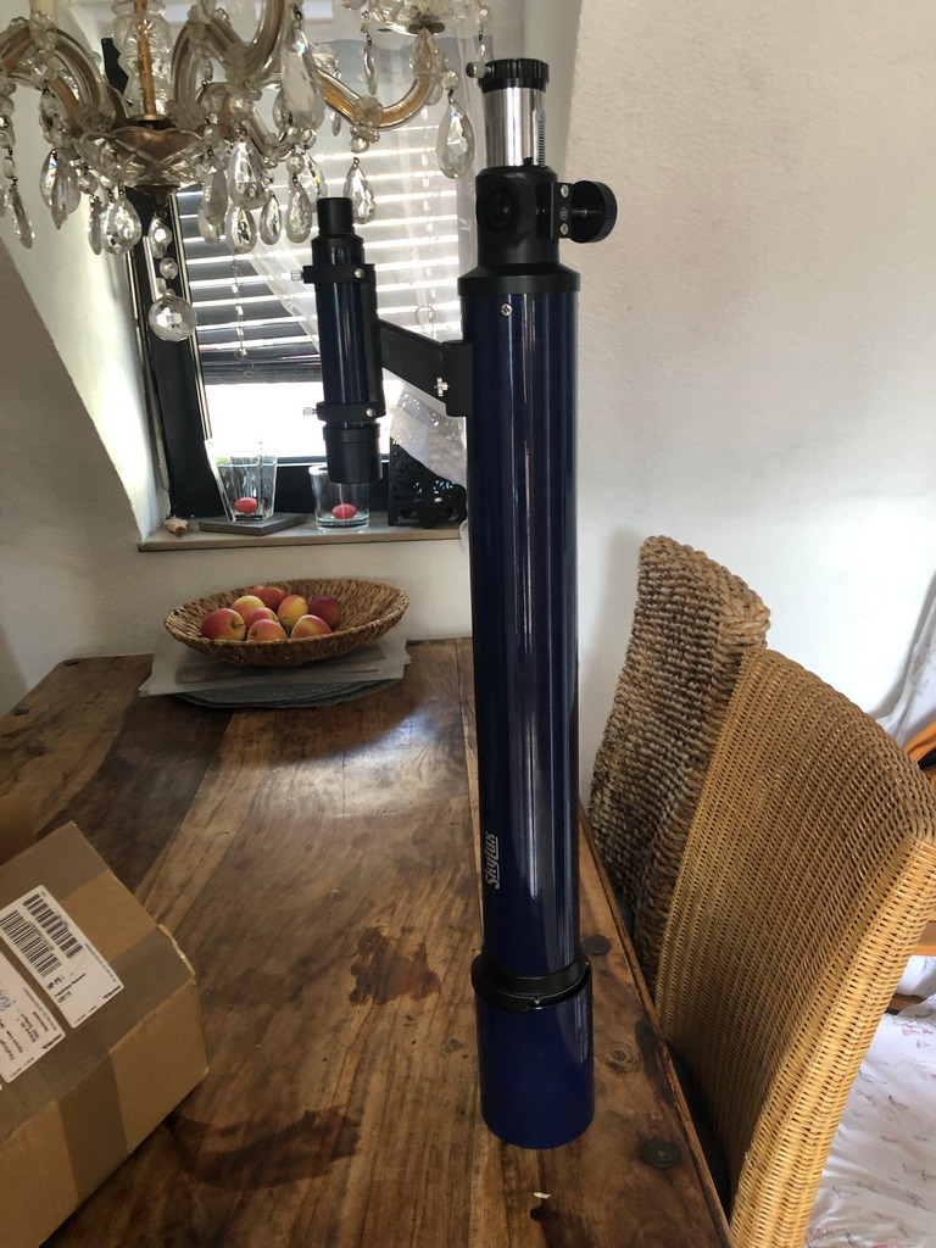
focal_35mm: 28
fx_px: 1009
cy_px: 624
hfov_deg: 49.7
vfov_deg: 63.4
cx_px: 468
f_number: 1.8
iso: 50
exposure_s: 1/15
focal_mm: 3.99
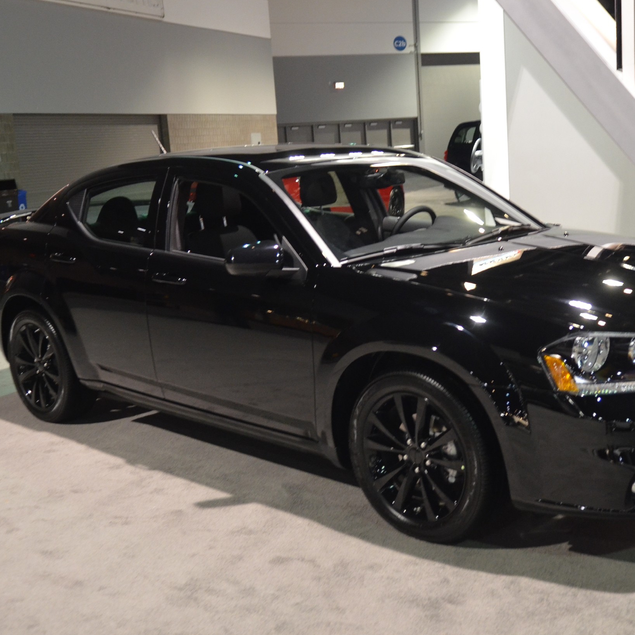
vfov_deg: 37.8
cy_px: 316
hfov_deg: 37.7
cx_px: 379
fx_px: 927
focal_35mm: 45
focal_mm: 23
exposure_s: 1/20
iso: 1600
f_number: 2.8
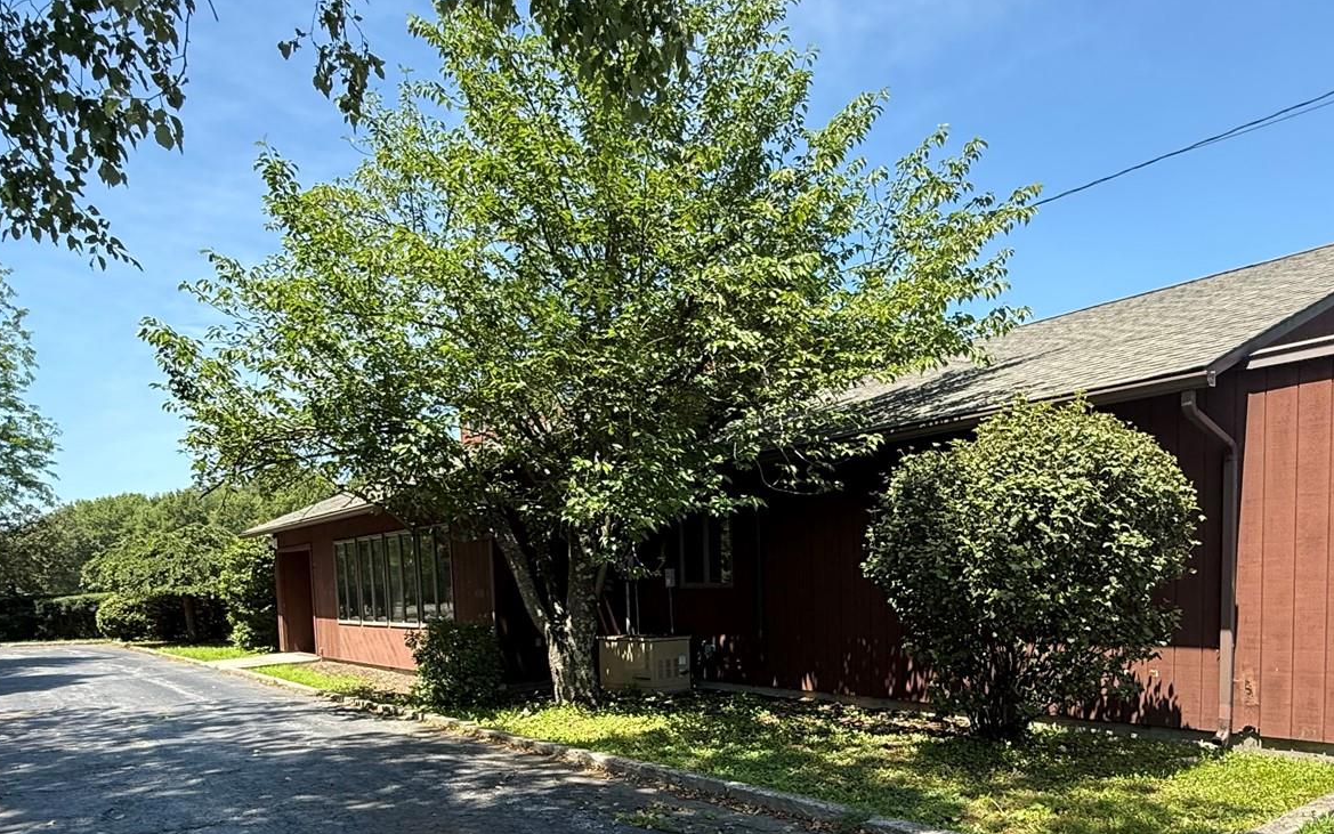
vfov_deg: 45.5
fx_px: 945
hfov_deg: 70.4
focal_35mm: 26
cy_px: 653
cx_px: 678
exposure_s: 1/625
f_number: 2.2
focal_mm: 2.22
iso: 64
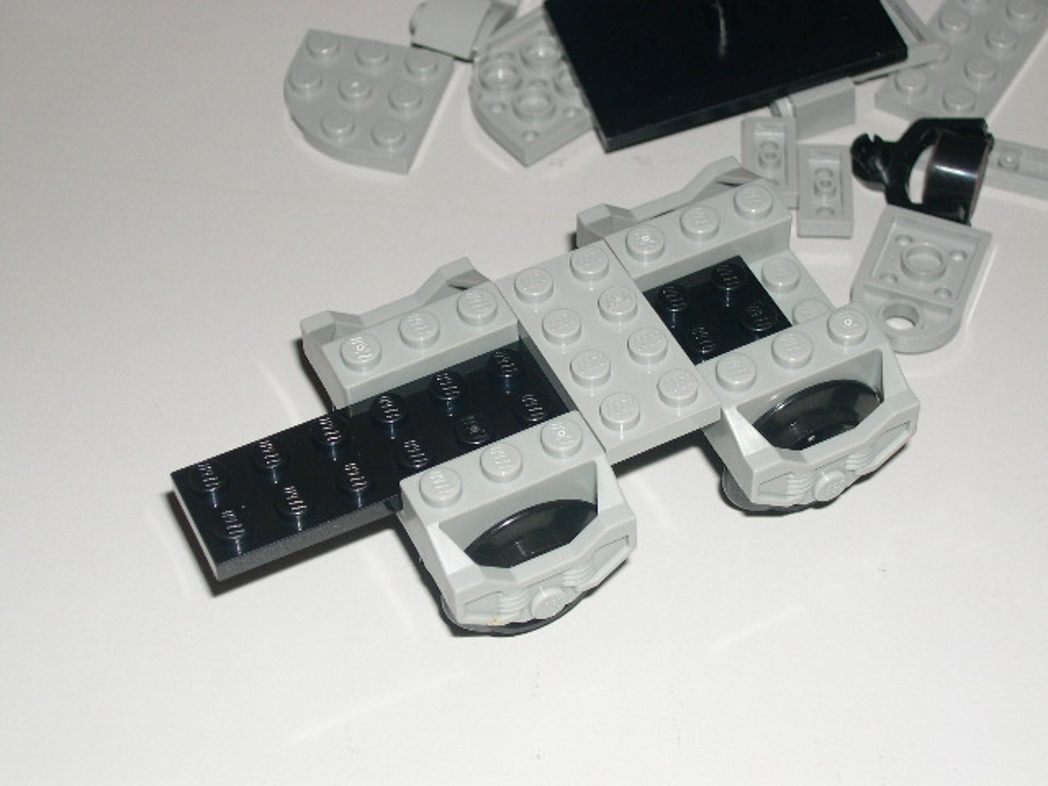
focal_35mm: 77
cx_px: 524
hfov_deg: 25.3
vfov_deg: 19.1
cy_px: 393
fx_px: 2331
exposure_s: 1/60
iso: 100
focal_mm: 16.3
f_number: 4
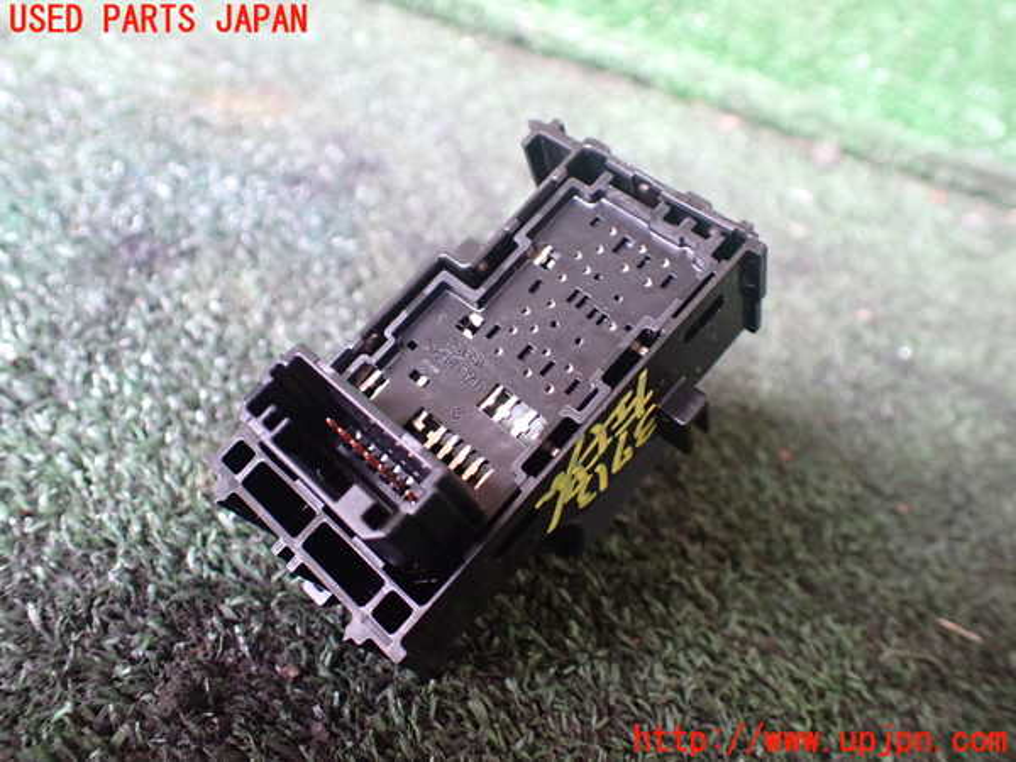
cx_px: 508
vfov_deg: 46.8
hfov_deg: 60.0
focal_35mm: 30
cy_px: 381
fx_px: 881
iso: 800
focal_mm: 5.4
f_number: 2.3
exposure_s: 1/40
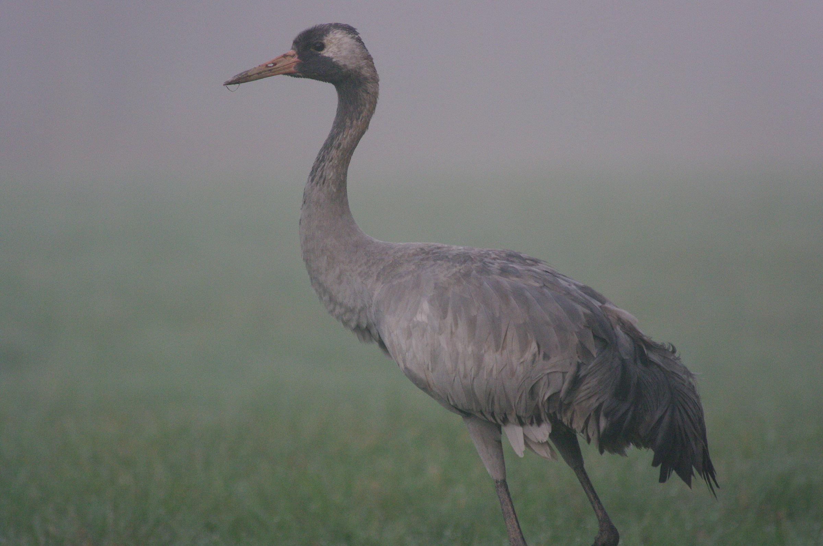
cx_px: 412
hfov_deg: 4.6
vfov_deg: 3.0
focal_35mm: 450
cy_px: 273
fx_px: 10275
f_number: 5.6
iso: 1600
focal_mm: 300
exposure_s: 1/2000
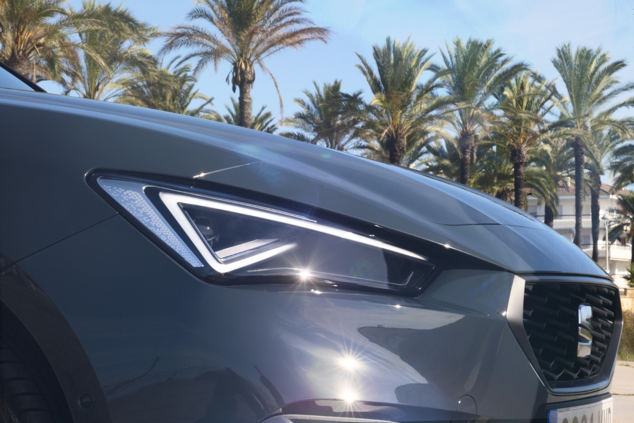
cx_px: 317
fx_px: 1849
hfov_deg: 19.5
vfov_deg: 13.0
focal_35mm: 105
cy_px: 212
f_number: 32
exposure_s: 1/30
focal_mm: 105
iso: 160
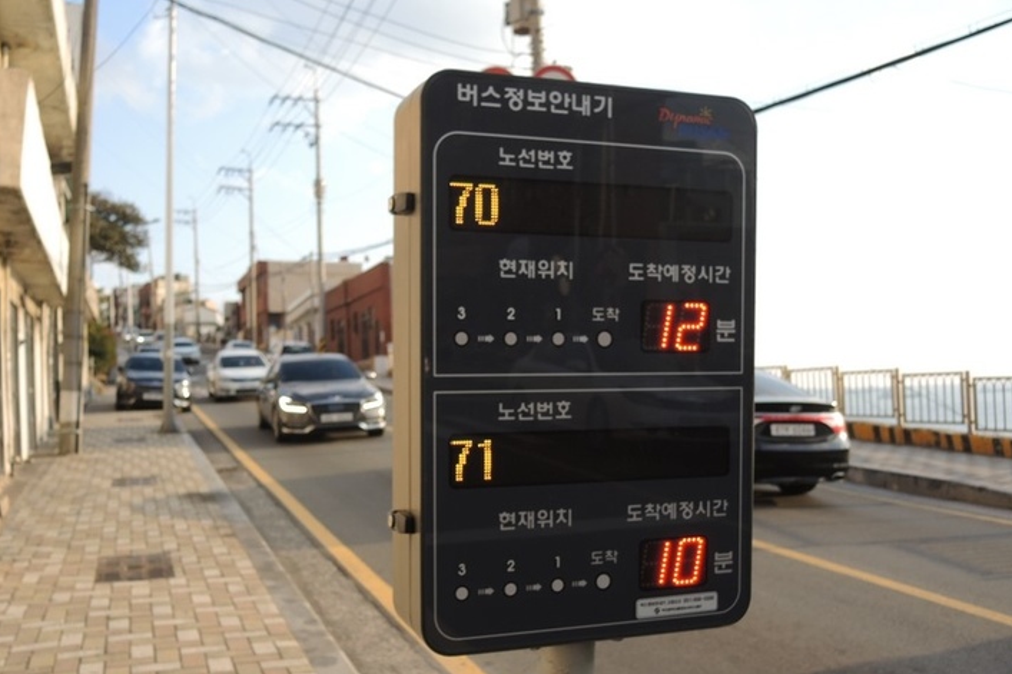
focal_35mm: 35
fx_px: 984
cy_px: 399
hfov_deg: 54.4
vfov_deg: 37.7
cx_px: 492
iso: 80
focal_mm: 6
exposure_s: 1/640
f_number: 2
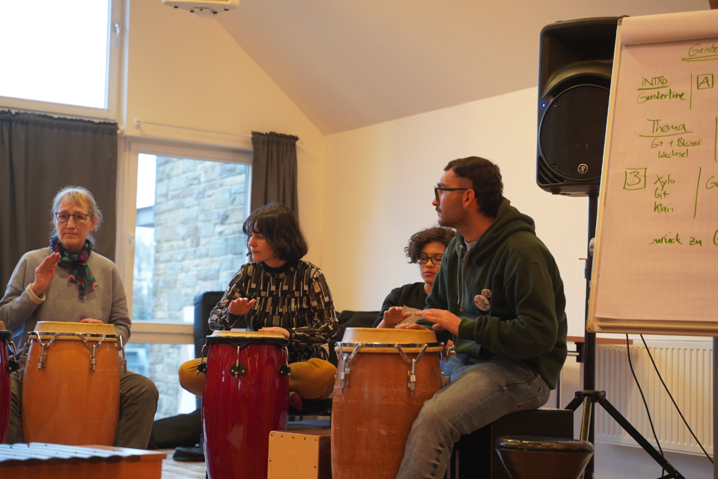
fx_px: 1496
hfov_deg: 27.0
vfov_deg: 18.2
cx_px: 359
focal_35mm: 75
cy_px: 240
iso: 1600
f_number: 4
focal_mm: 75
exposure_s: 1/160
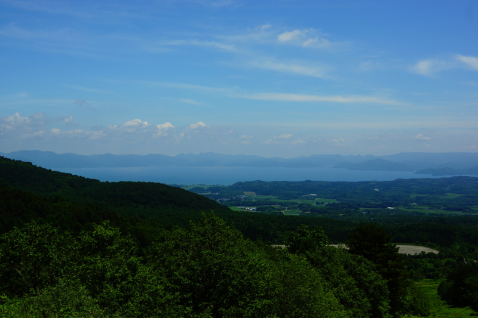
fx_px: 597
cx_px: 239
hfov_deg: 43.6
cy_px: 159
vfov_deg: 29.9
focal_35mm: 45
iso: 100
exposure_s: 1/640
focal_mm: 30
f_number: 8
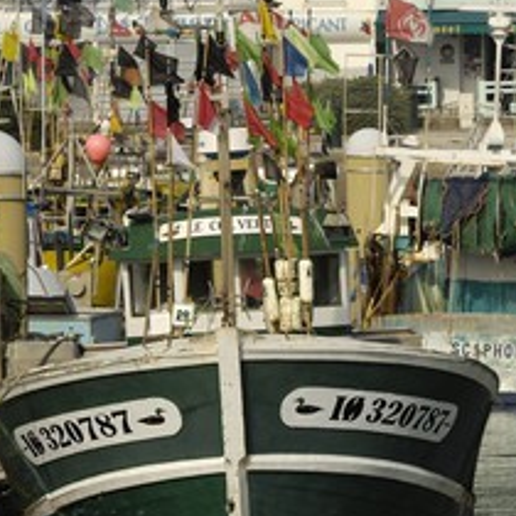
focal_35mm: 396
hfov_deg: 4.4
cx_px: 362
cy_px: 287
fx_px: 6676
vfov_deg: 4.4
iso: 100
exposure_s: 1/160
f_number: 11
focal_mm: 155
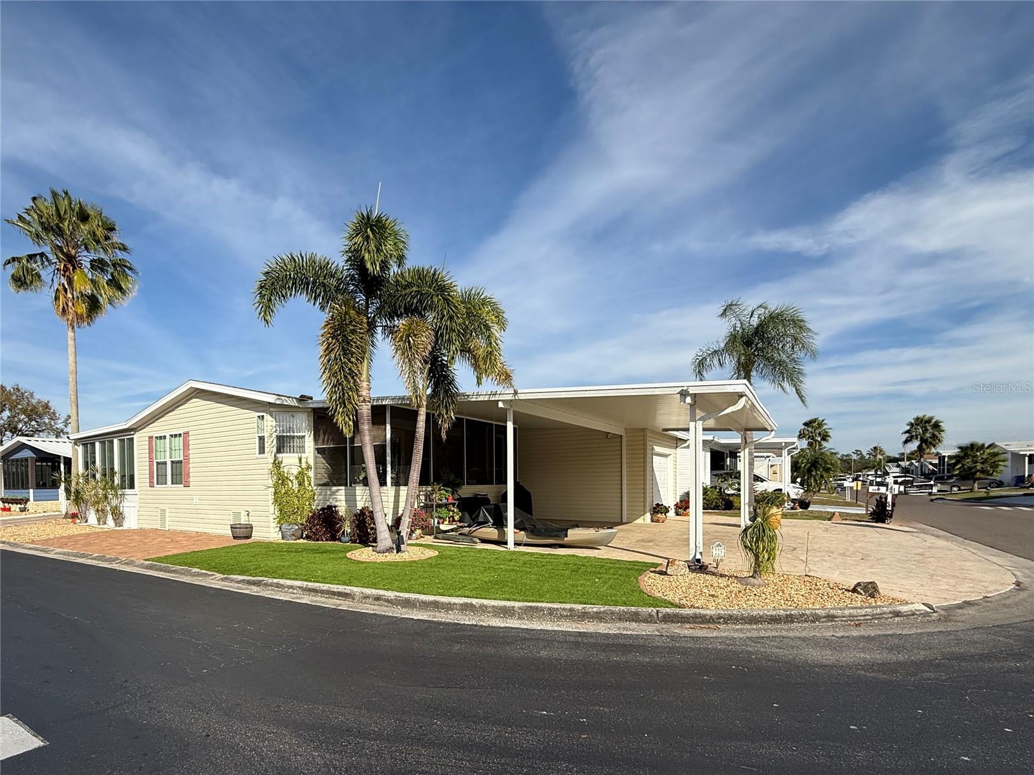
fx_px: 418
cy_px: 388
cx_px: 517
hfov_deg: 102.1
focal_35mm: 14
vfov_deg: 85.7
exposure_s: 1/2611
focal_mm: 2.22
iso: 50
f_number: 2.2
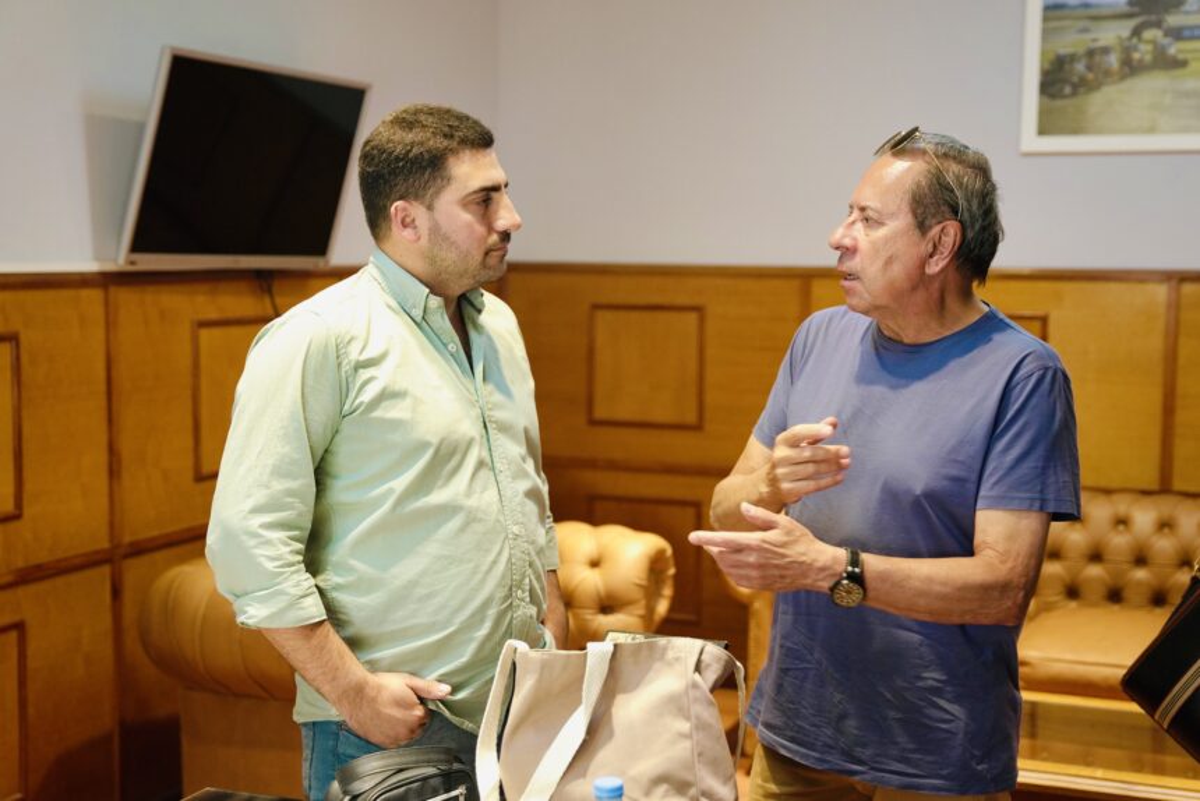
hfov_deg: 41.7
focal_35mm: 47
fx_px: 1574
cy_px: 400
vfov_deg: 28.6
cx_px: 600
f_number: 2.8
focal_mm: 47.2
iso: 1600
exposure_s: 1/125
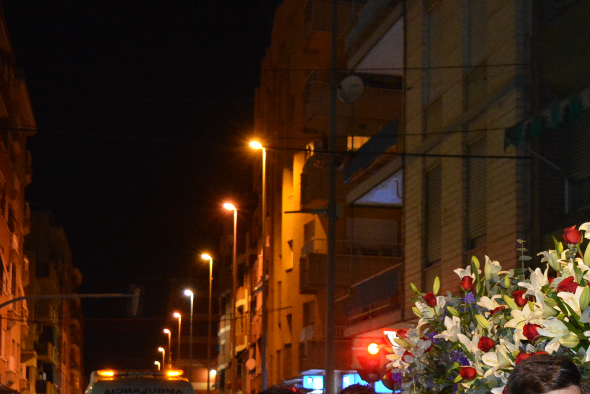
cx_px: 547
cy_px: 314
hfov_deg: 22.0
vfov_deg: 15.1
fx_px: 1476
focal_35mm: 90
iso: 2800
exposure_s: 1/60
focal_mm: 24
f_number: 4
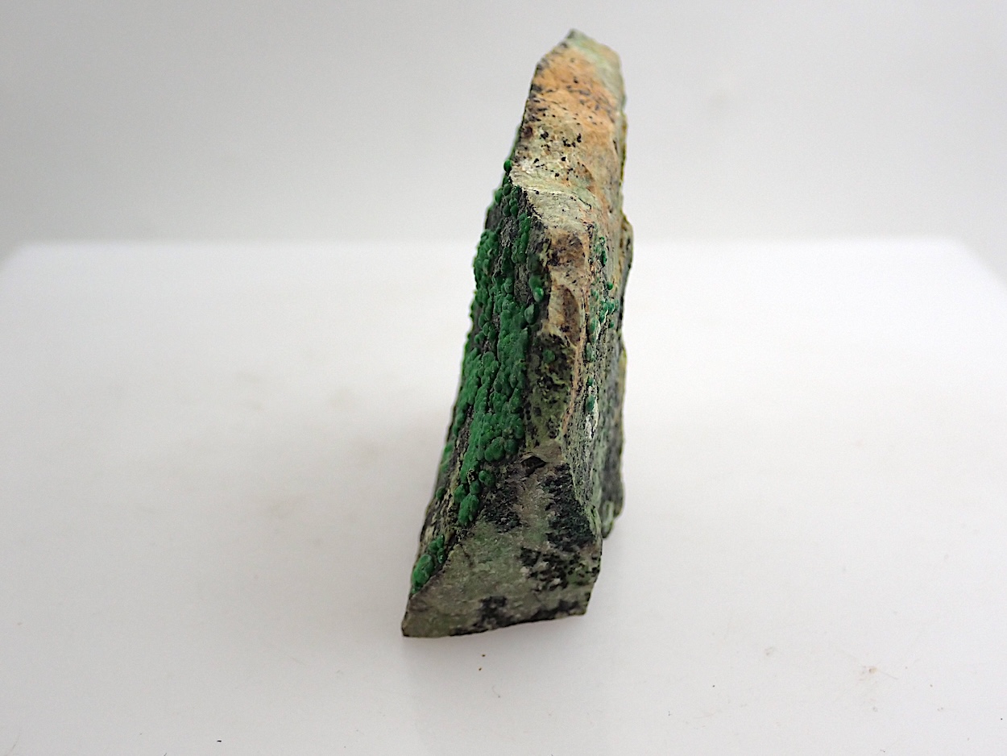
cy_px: 378
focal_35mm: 50
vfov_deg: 29.1
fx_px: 1455
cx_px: 504
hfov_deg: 38.2
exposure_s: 1/60
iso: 200
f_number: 3.2
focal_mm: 9.01
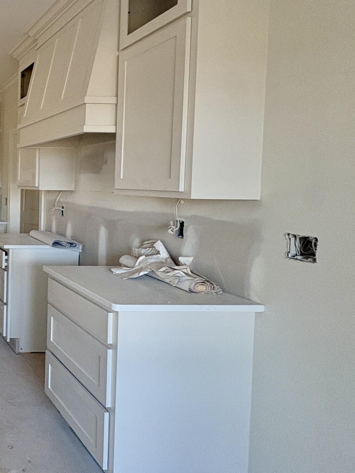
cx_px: -101
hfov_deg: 35.2
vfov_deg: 63.0
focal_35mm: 28
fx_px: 383
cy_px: 194
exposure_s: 1/93
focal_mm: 2.22
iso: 250
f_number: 2.2
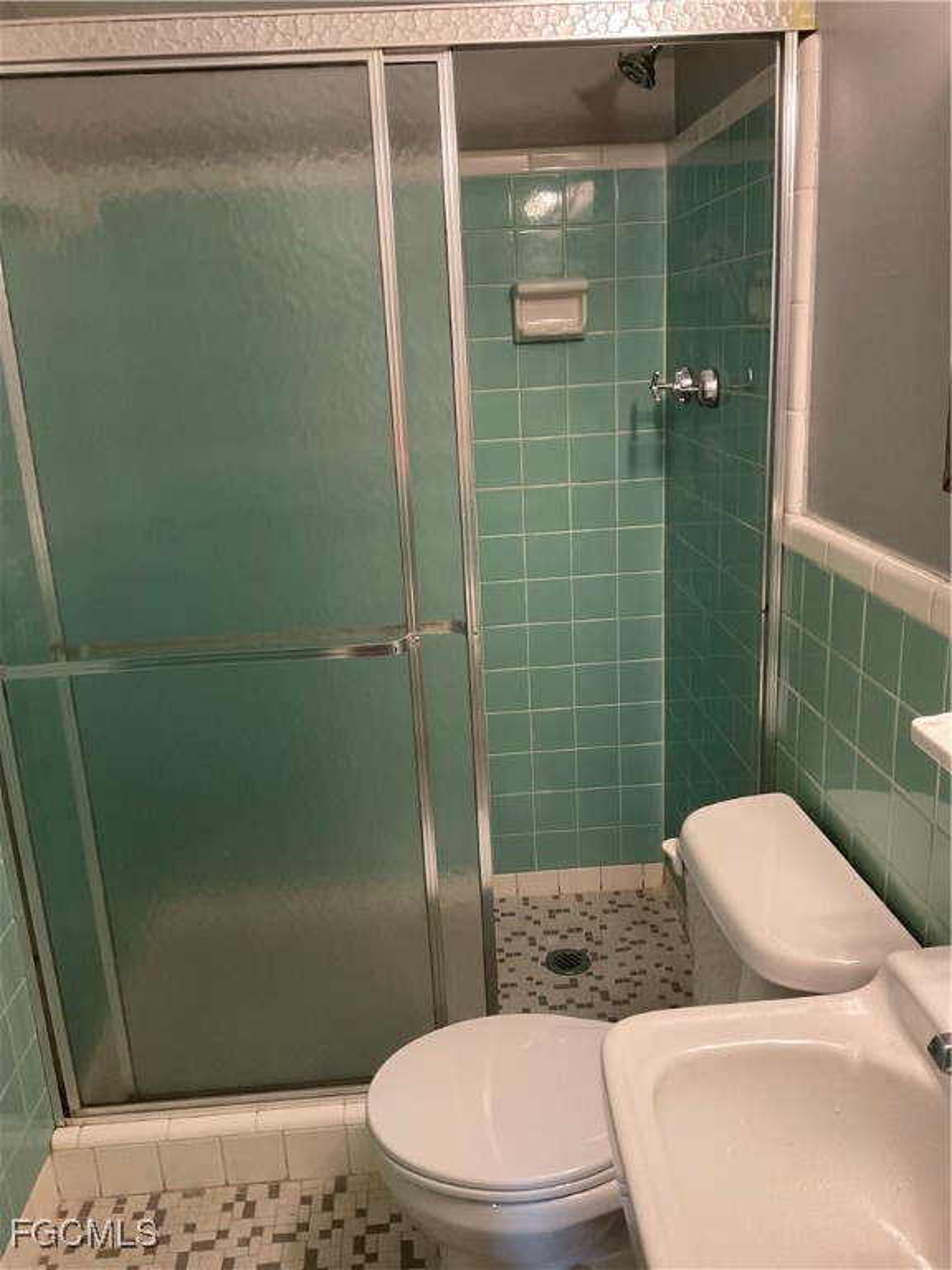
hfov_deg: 48.2
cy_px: 635
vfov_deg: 61.7
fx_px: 1063
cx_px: 476
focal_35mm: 29
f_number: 1.8
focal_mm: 3
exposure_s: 1/60
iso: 160
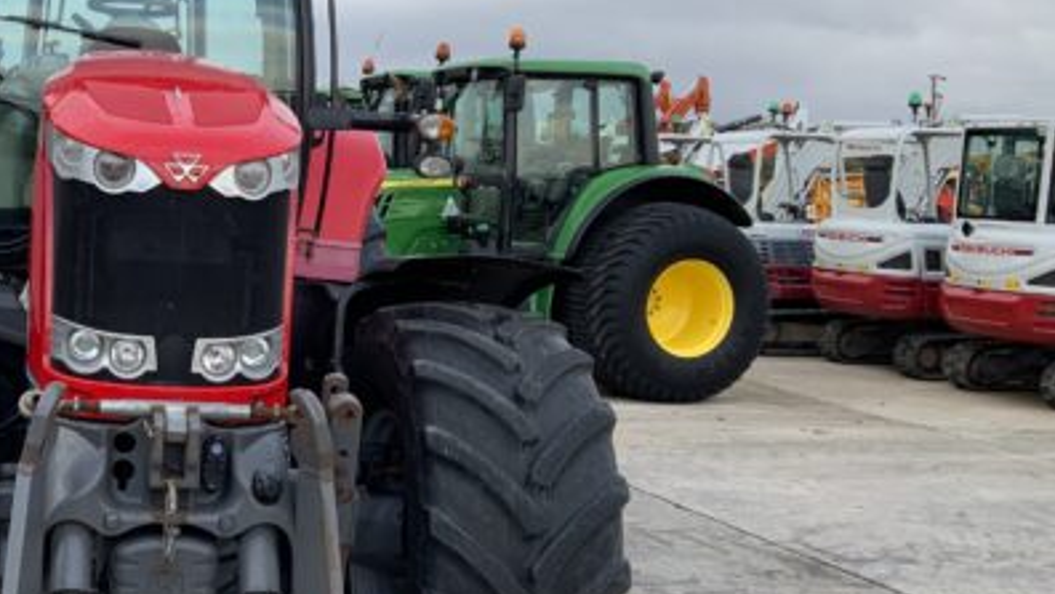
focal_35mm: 51
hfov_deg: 39.5
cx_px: 266
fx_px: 1427
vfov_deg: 23.5
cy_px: 290
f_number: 1.8
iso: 20
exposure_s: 1/122
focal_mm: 3
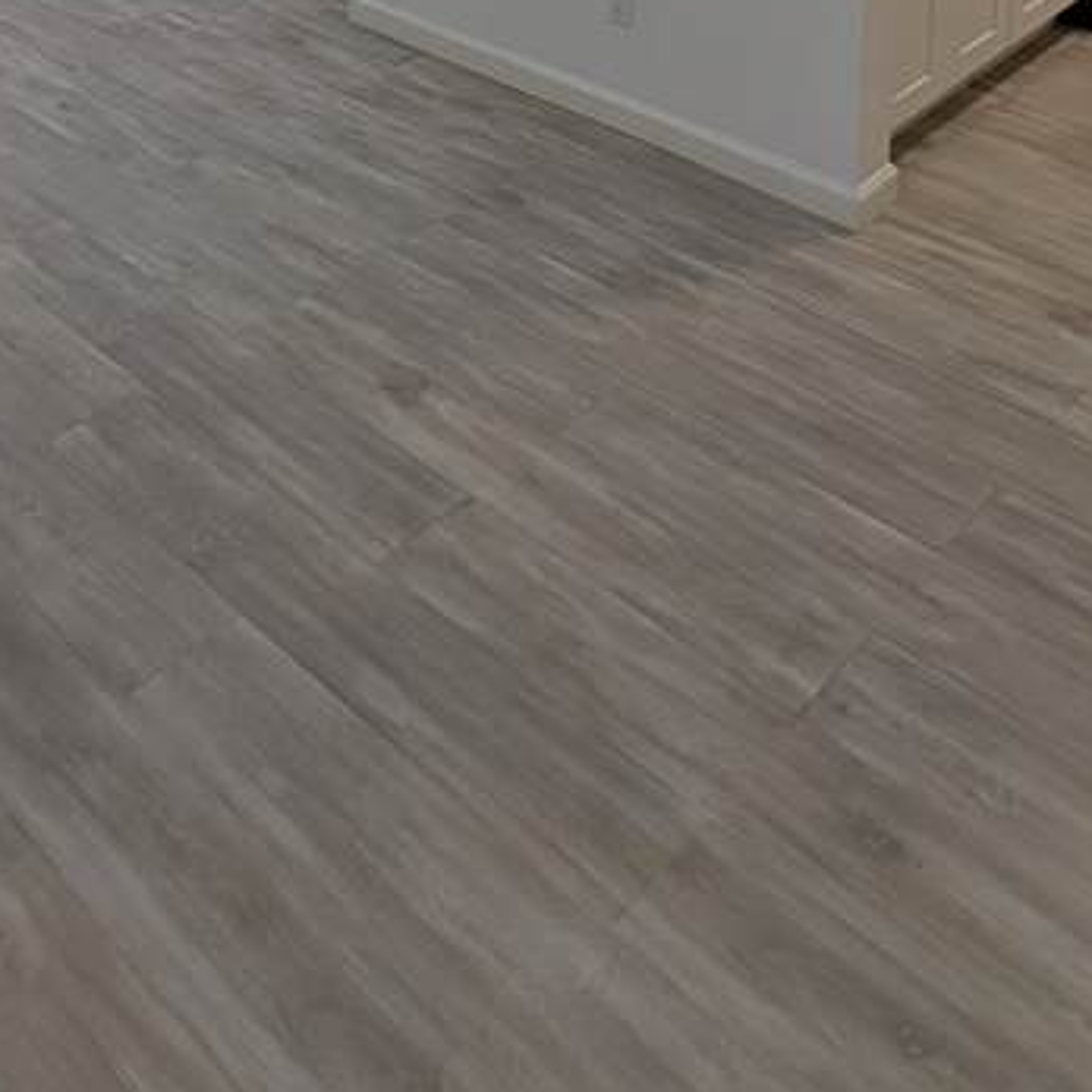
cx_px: 511
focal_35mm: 39
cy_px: -239
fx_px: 1392
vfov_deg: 34.0
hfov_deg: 42.8
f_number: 1.7
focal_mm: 2.02
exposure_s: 1/183
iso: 57
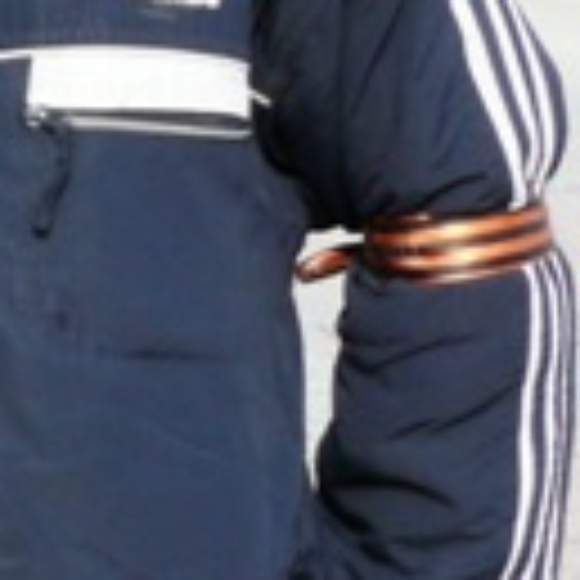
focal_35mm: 208
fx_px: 3943
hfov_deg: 7.9
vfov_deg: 8.4
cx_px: -692
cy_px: 375
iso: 100
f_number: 5.6
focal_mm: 7.4
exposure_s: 1/200
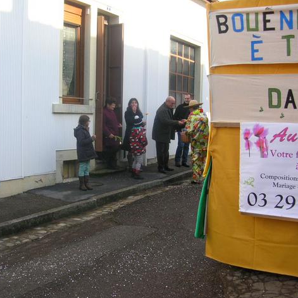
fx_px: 409
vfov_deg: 40.0
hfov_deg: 39.9
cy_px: 151
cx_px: 122
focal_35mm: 42
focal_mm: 5.8
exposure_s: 1/373
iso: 50
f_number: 2.8
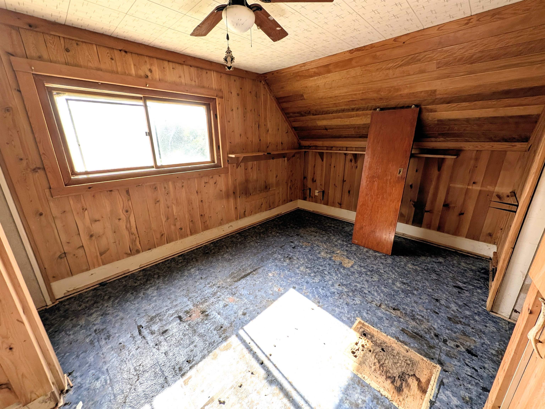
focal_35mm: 13
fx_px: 205
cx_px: 272
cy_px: 204
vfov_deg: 89.9
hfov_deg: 106.2
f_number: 2.2
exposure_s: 1/89.4
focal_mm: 1.54
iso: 28
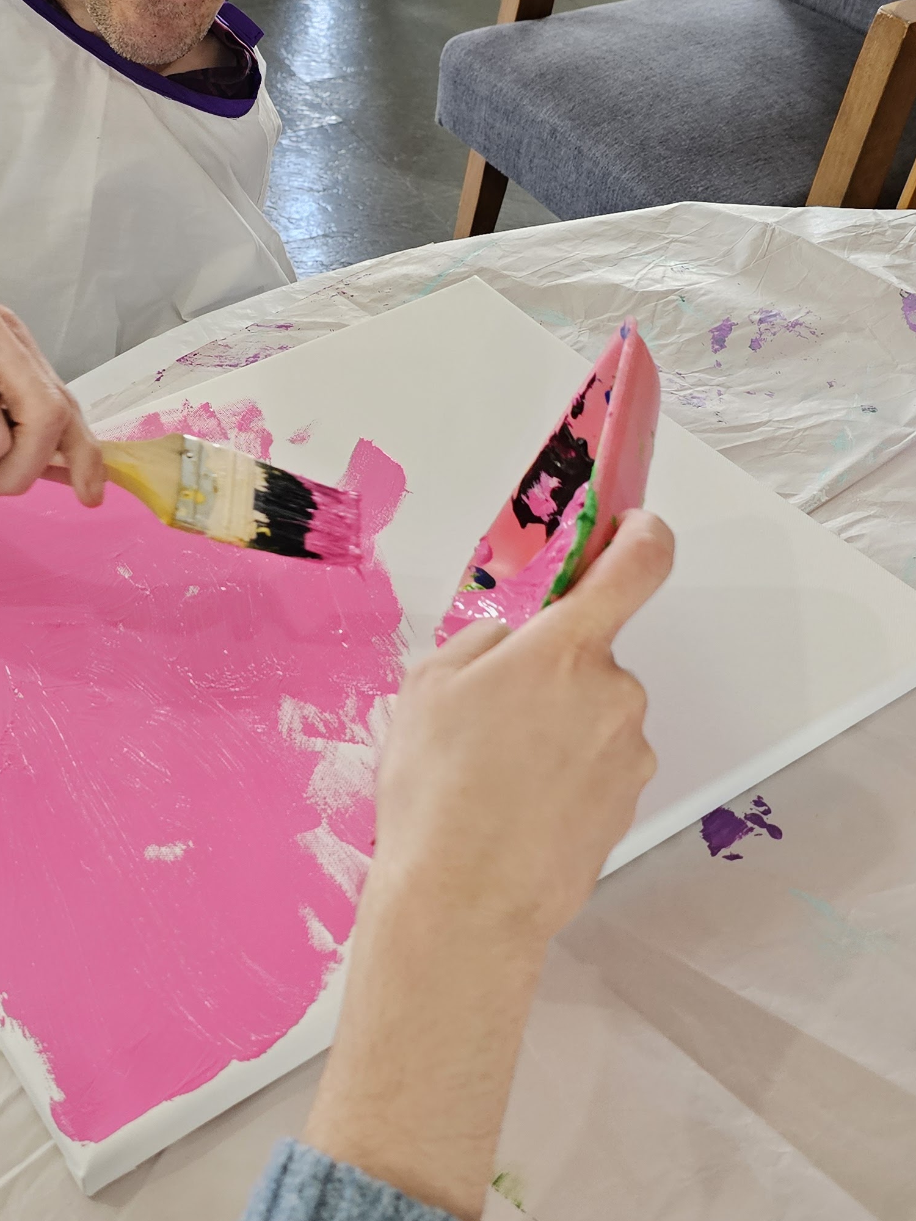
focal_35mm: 46
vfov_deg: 41.0
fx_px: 1623
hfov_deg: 31.1
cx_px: 258
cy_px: 486
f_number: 1.7
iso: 400
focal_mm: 6.3
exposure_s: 1/120
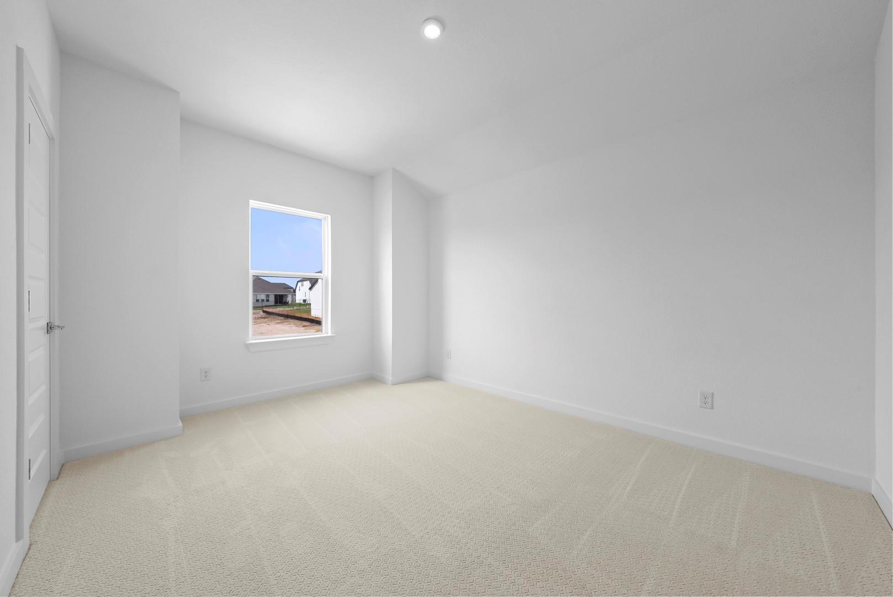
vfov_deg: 85.5
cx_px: 446
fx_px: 323
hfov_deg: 108.3
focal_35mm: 13
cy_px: 298
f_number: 11
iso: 640
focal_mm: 13
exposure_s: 1/50
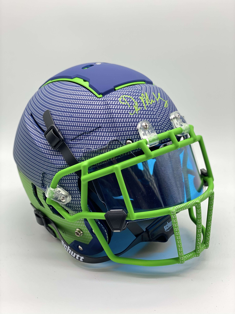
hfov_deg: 28.0
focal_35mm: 52
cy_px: 157
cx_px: 118
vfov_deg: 36.8
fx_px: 471
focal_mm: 6
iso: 20
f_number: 2
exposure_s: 1/124
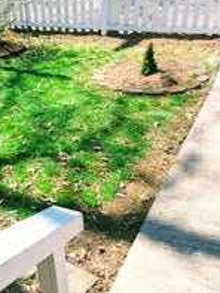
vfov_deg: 46.7
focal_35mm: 39
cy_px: 207
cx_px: 70
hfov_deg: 36.4
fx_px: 330
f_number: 1.95
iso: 37
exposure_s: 1/485
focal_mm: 2.23
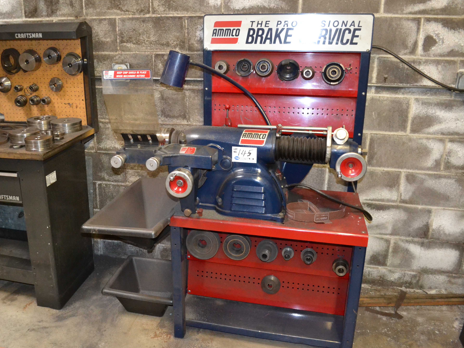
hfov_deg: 57.9
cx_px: 189
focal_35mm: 31
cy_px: 170
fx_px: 416
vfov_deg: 45.4
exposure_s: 1/60
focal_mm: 18
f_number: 3.5
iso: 3200
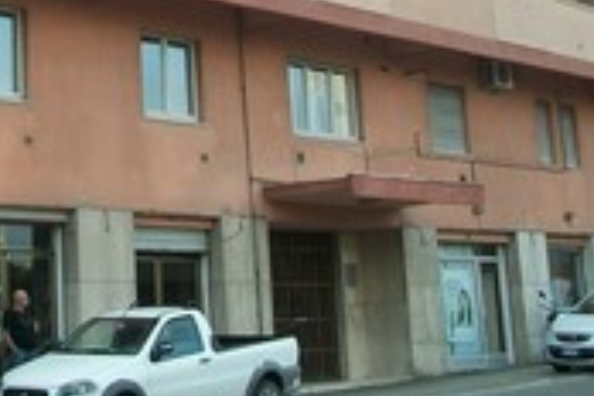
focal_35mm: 86
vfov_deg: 15.2
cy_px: -116
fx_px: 1419
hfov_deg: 23.0
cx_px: 58
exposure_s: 1/160
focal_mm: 5.7
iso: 80
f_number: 2.9
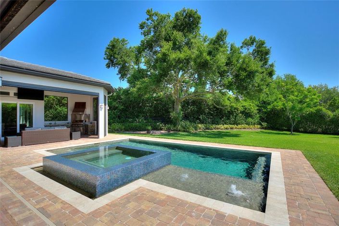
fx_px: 141
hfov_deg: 100.4
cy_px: 113
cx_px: 170
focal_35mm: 15
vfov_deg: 77.3
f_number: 4.5
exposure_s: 1/320
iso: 100
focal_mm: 10
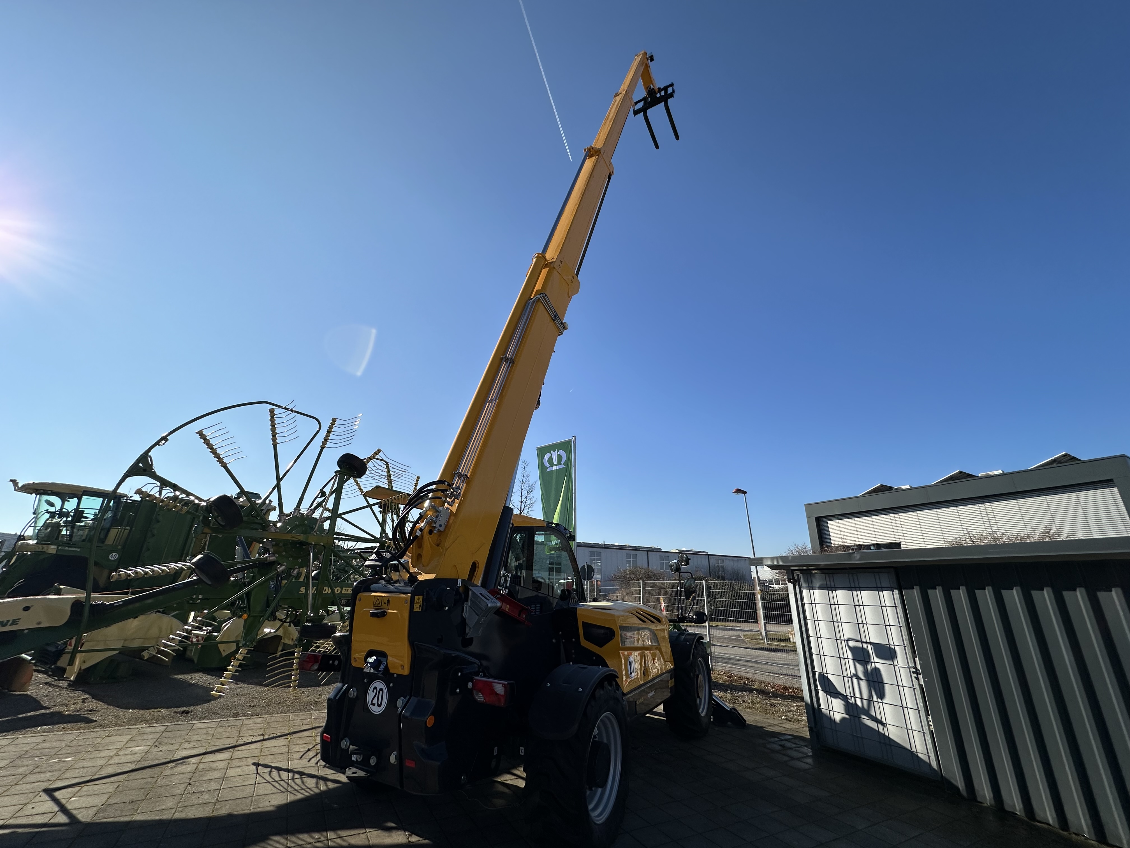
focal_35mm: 14
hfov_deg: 102.1
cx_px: 565
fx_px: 457
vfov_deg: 85.7
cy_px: 424
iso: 50
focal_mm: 2.22
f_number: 2.2
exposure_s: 1/4292
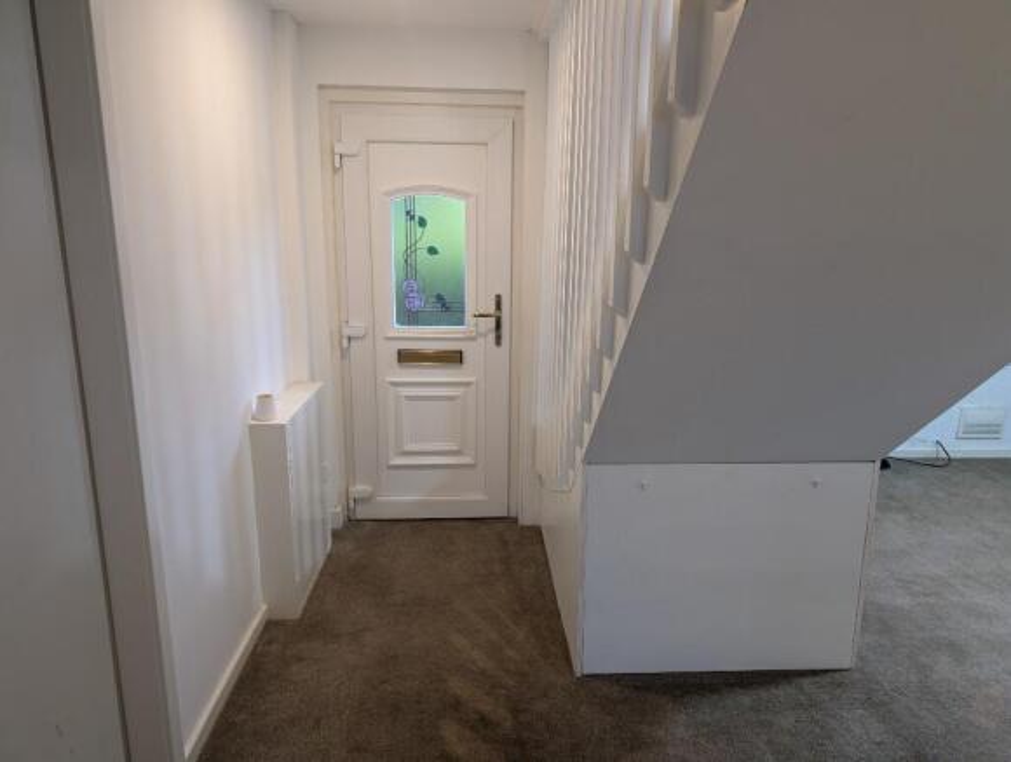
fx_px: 702
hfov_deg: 71.5
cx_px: 506
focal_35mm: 24
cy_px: 381
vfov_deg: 57.0
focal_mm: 6.9
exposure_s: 1/25
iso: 123
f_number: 1.68
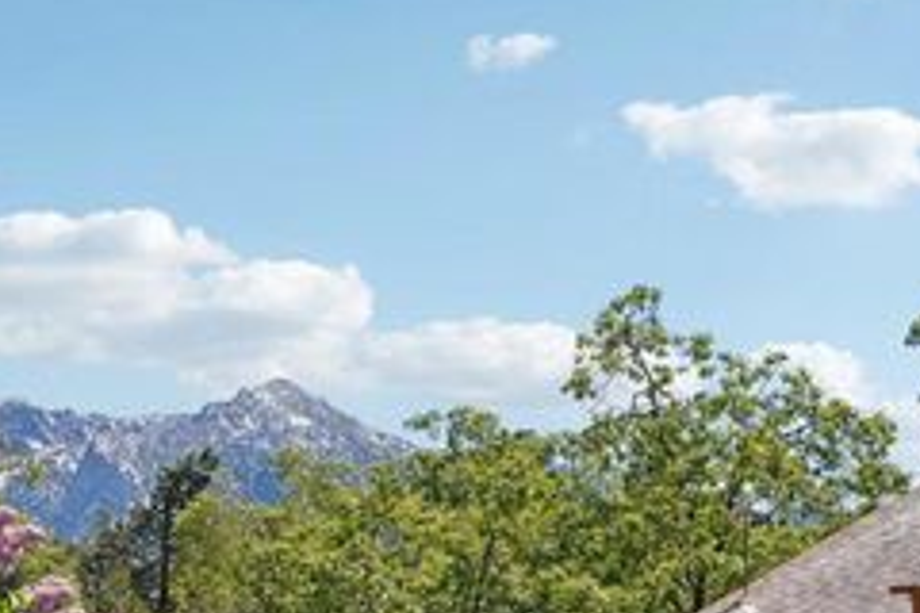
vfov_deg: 18.2
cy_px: 611
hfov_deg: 27.5
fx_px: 1865
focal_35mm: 73
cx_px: 644
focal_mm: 35
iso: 100
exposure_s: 1/200
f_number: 8
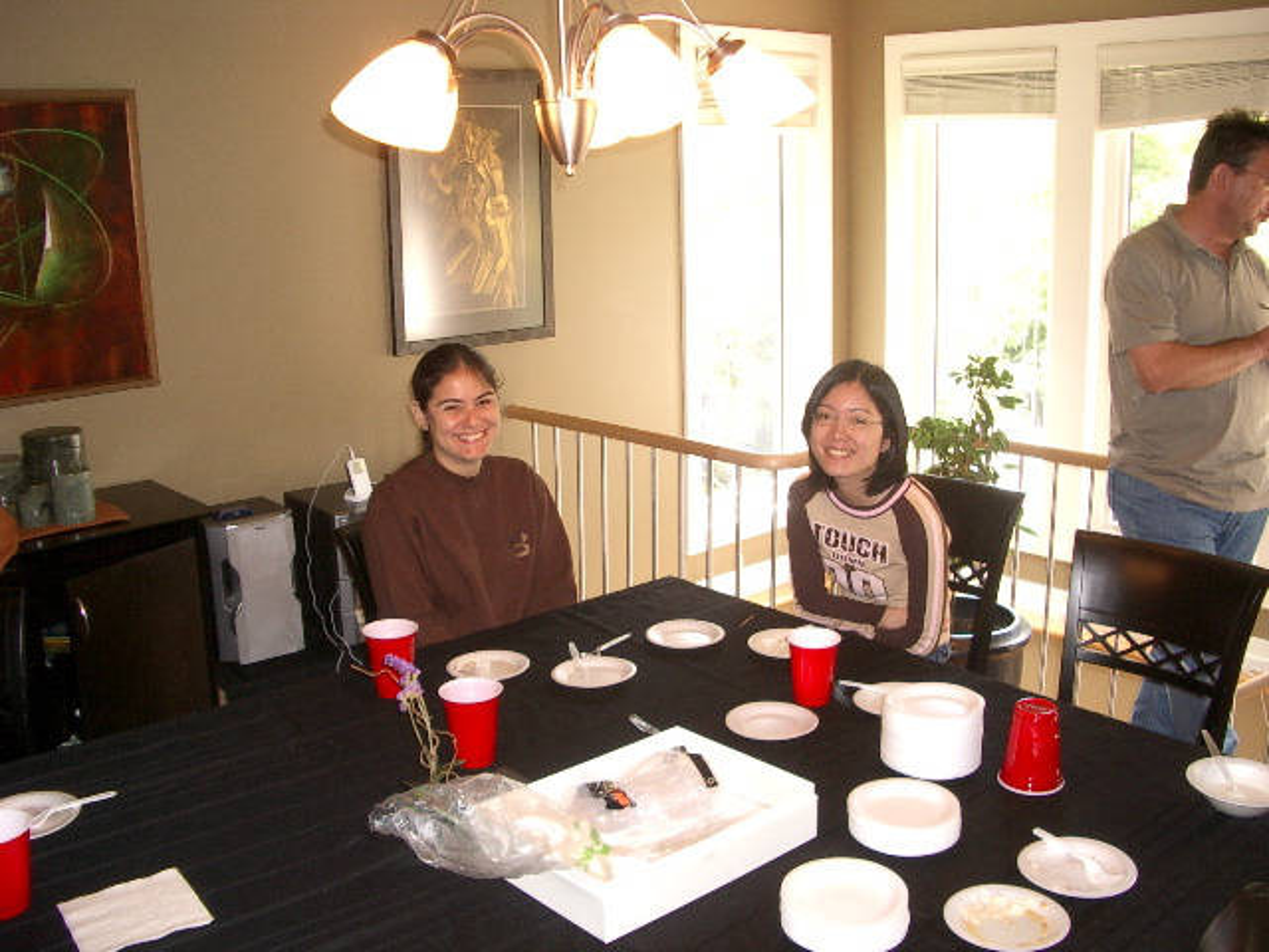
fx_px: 1283
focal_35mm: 35
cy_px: 476
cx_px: 634
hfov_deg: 52.6
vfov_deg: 40.7
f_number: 2.6
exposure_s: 1/50
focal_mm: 5.8
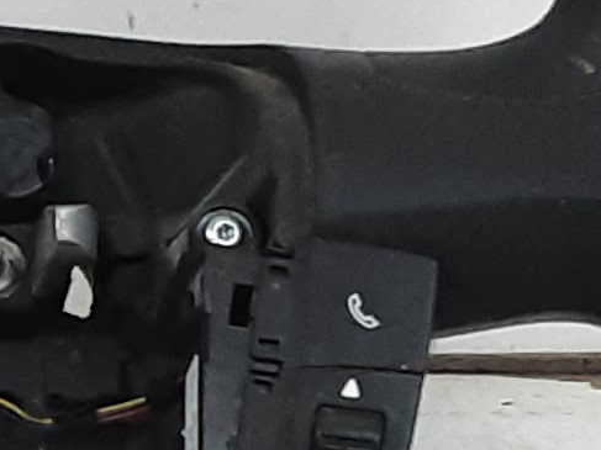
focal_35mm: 181
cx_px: -317
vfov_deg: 8.1
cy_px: 510
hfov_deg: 10.5
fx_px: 3142
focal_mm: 2.91
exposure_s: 1/33
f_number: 1.9
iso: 160
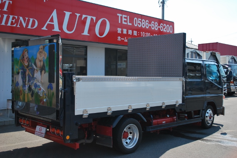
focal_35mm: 42
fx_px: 277
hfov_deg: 46.4
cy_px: 79
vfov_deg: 32.0
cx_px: 118
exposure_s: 1/1000
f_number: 4.5
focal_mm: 28
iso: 200
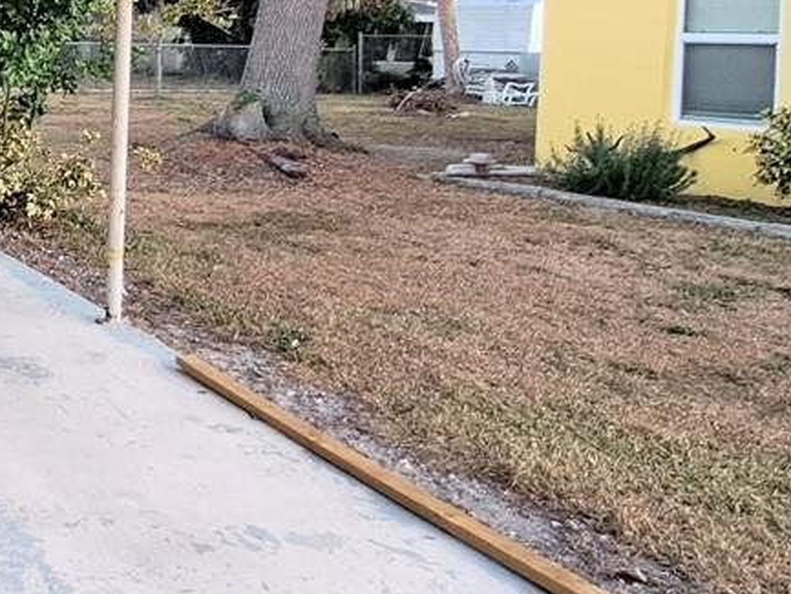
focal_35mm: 48
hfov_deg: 30.2
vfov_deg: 29.4
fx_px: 1097
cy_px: 99
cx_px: -270
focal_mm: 1.74
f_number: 2.2
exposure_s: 1/40
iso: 80
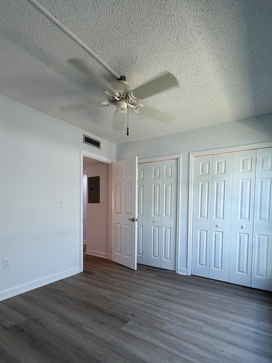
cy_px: 217
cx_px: 152
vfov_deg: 86.7
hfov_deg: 71.3
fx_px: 189
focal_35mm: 18
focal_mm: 2.22
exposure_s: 1/120
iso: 200
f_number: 2.2
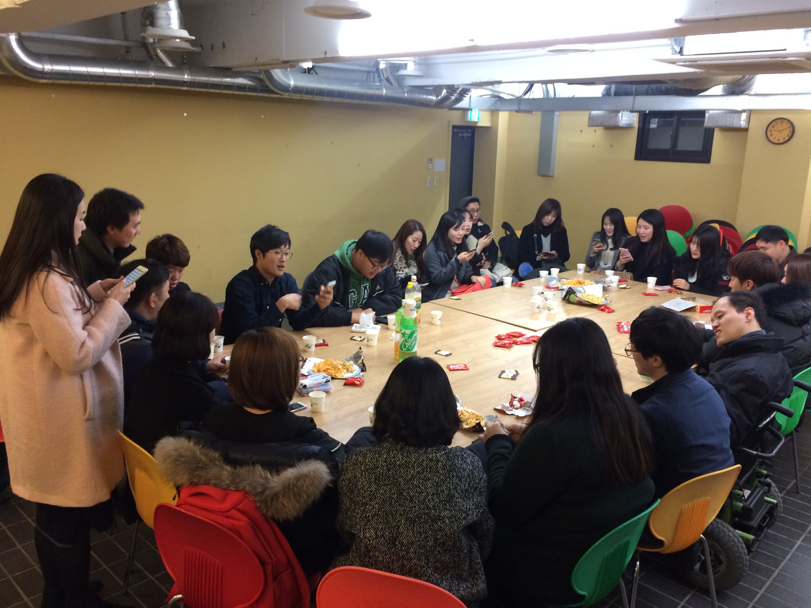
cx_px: 406
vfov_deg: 48.2
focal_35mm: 29
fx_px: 679
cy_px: 304
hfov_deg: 61.7
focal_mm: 4.15
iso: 125
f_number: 2.2
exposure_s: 1/30
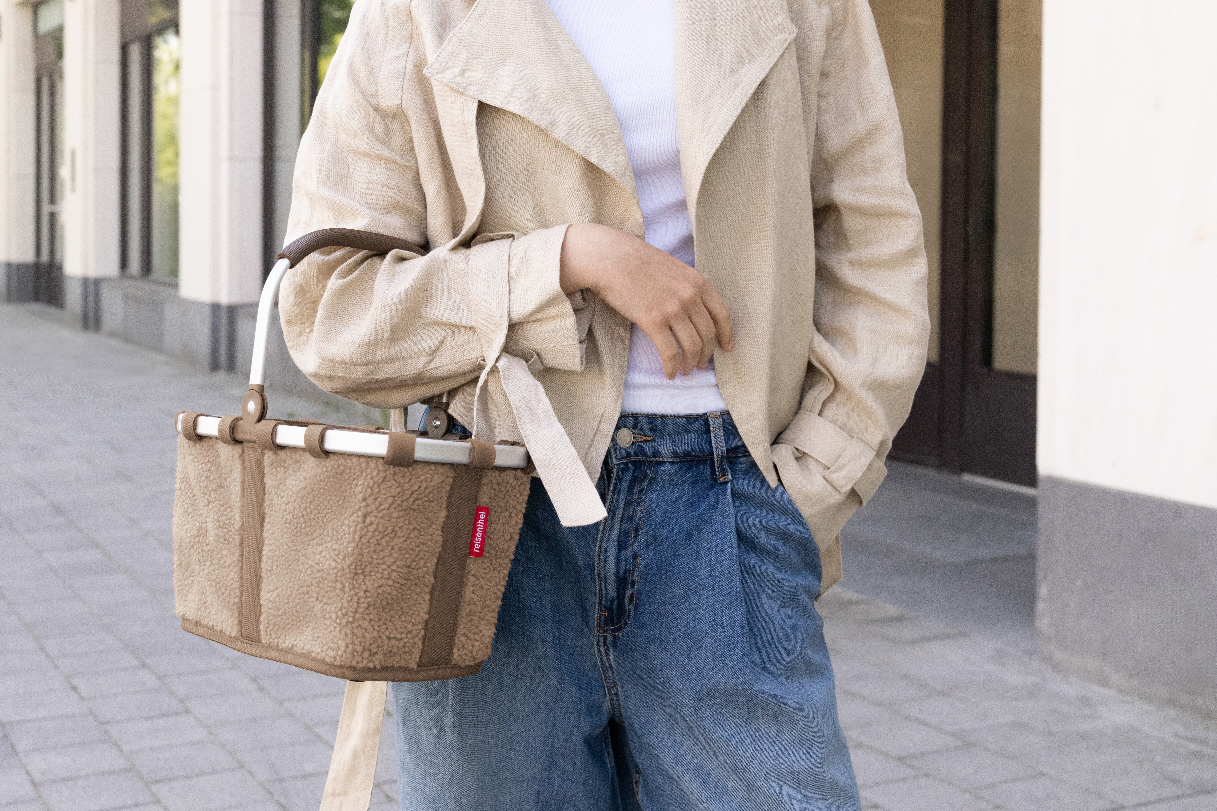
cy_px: 437
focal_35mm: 45
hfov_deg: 43.6
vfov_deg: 29.9
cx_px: 550
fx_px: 1521
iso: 2500
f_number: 5.6
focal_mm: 41
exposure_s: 1/1250
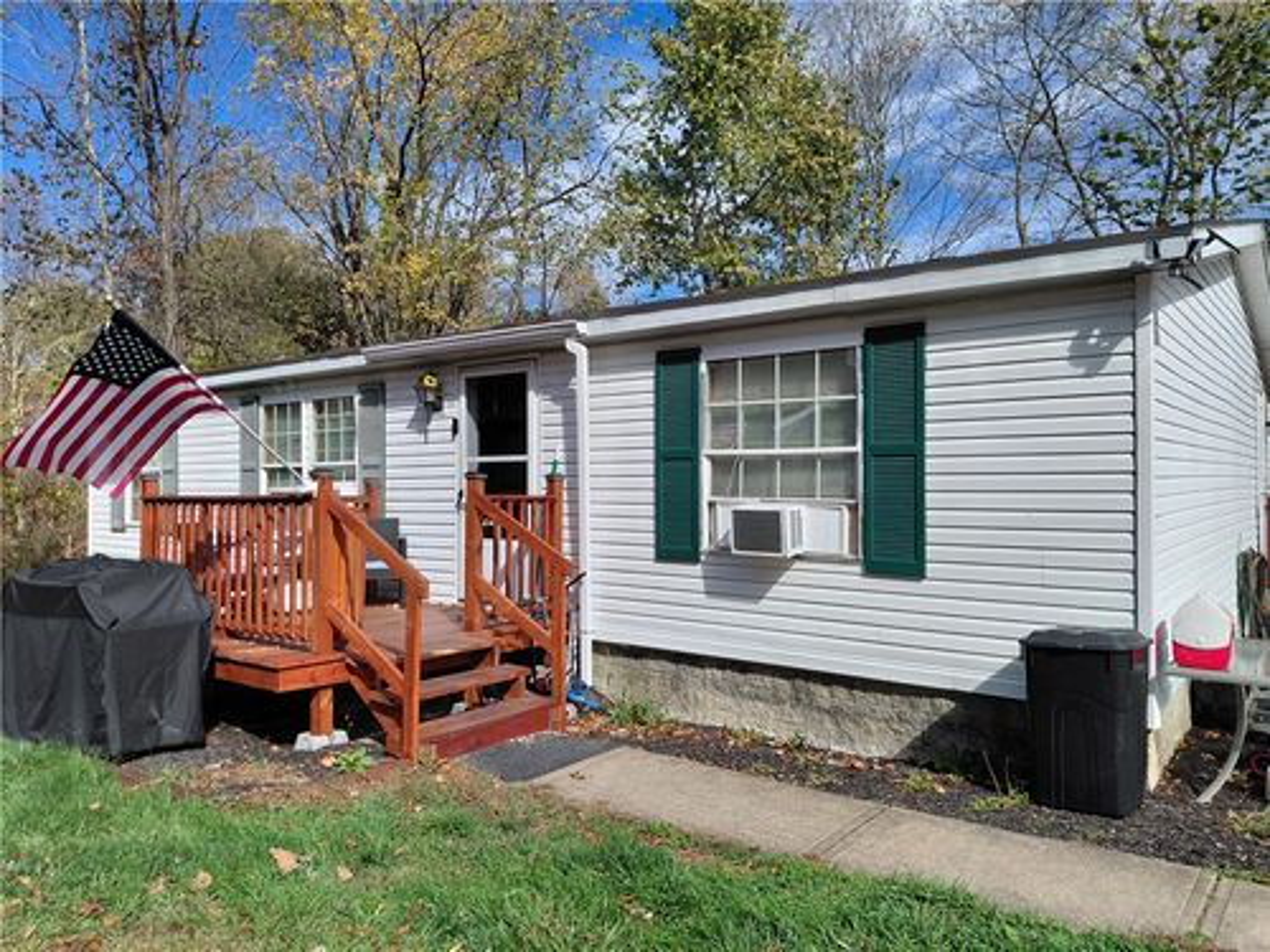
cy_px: 476
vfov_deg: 54.9
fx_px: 917
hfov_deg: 69.4
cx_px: 635
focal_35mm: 25
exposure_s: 1/2769
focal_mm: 4.69
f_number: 1.8
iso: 50
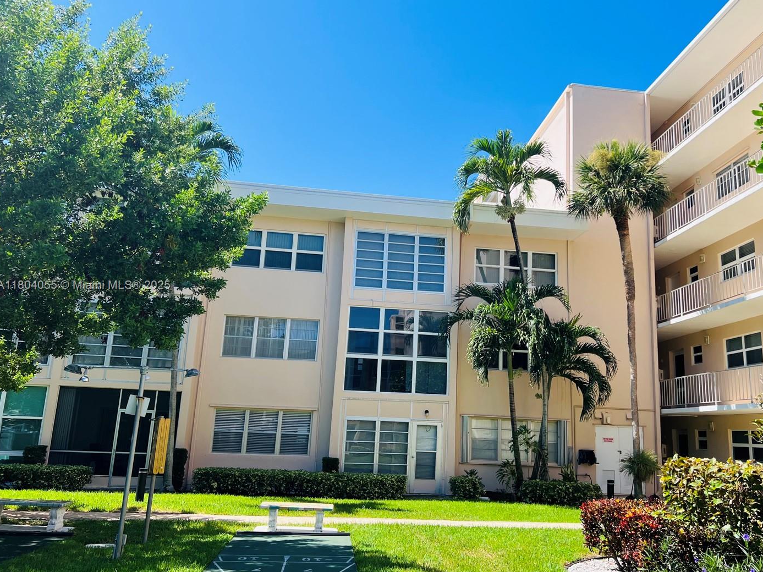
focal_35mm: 30
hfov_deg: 59.7
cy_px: 286
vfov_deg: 46.8
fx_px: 661
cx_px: 435
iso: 50
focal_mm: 5.7
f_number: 1.5
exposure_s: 1/2353
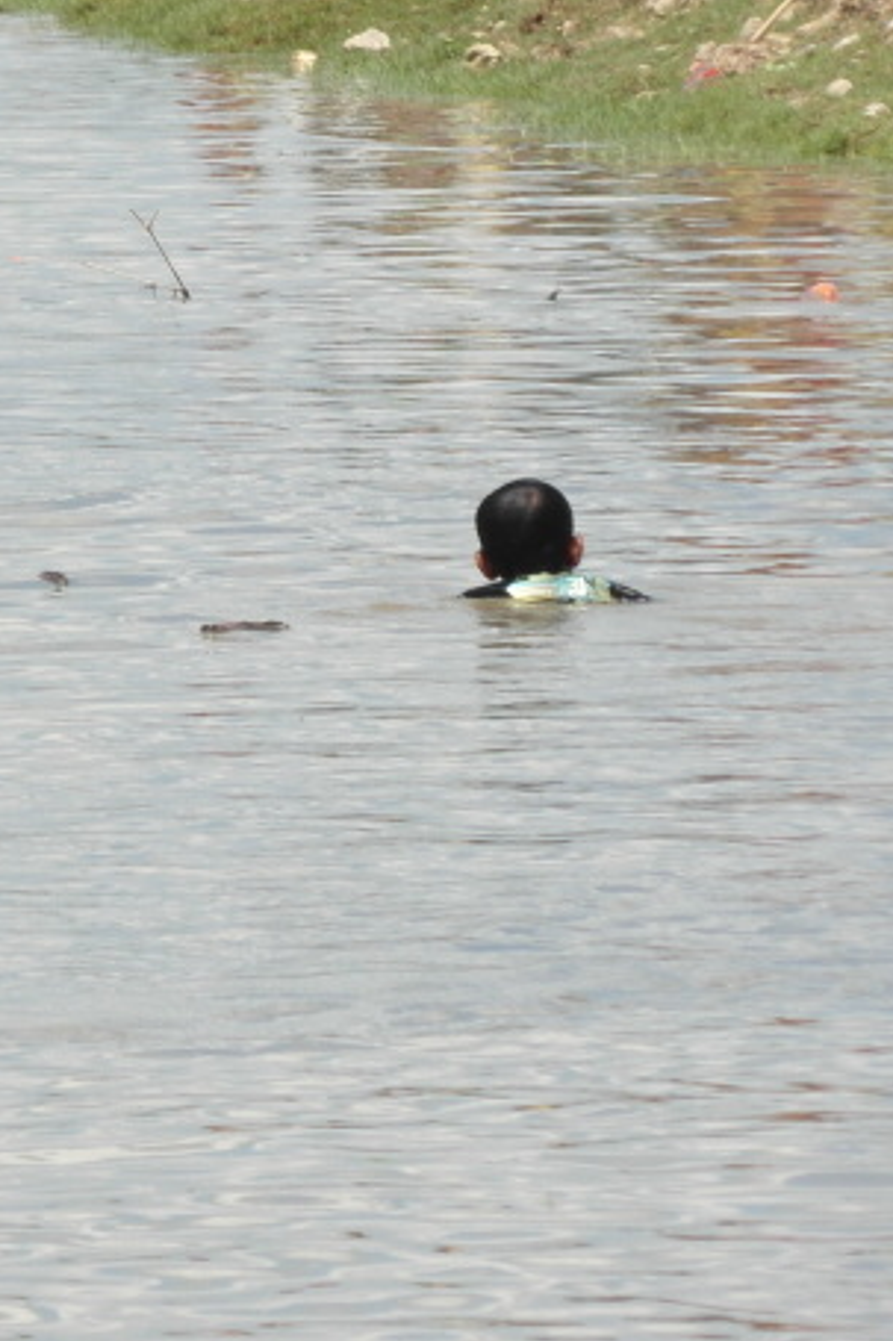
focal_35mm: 508
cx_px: -545
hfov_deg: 2.7
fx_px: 18915
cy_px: 492
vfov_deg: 4.1
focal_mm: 38.6
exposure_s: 1/750
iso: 100
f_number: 4.8
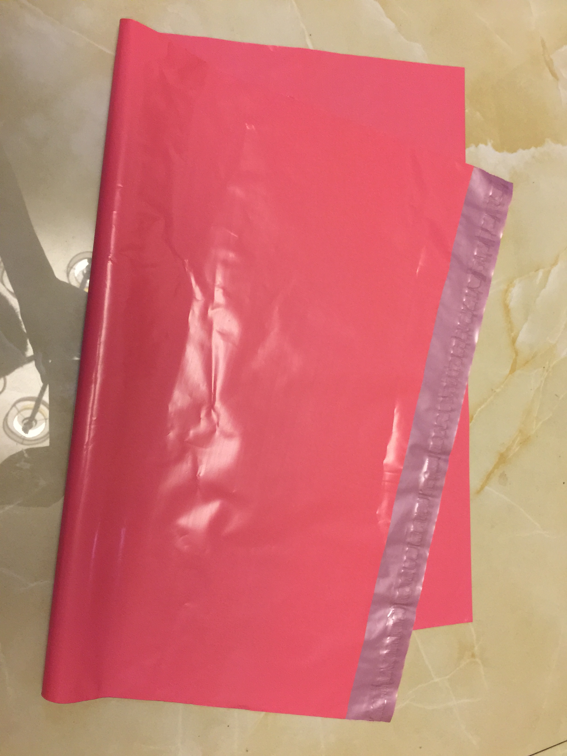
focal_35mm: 29
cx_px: 284
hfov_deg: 48.2
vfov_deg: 61.7
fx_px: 633
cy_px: 378
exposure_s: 1/10
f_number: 2.2
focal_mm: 4.15
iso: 125
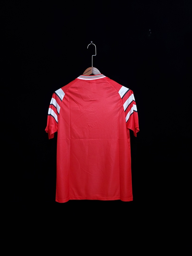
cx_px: 96
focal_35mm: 26
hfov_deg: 53.1
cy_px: 128
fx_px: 192
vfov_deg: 67.3
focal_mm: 4.3
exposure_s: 1/30
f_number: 1.5
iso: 200
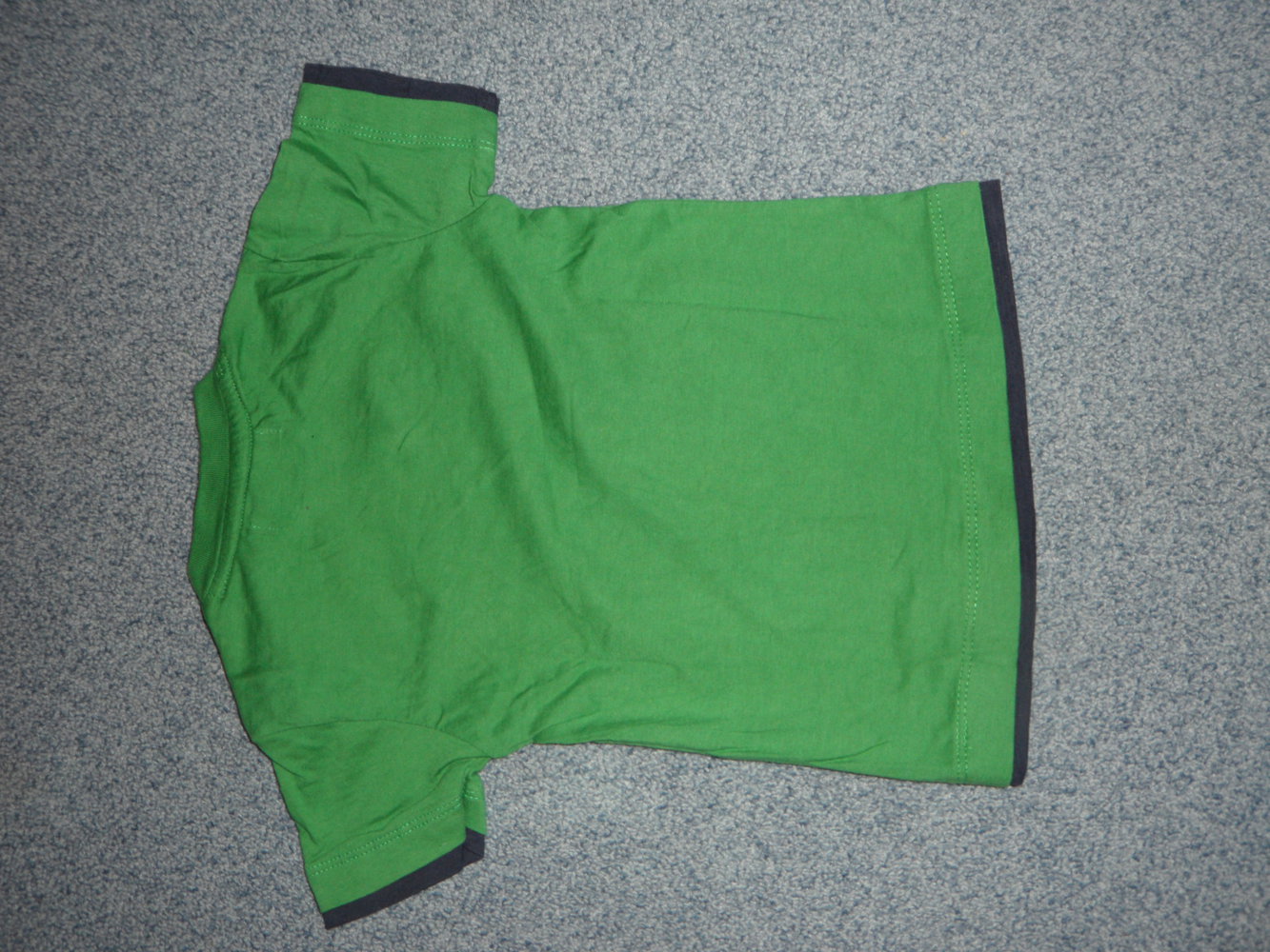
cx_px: 635
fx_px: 1284
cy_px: 476
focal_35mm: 35
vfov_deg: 40.7
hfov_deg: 52.6
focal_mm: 5.7
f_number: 3.3
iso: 100
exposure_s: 1/30
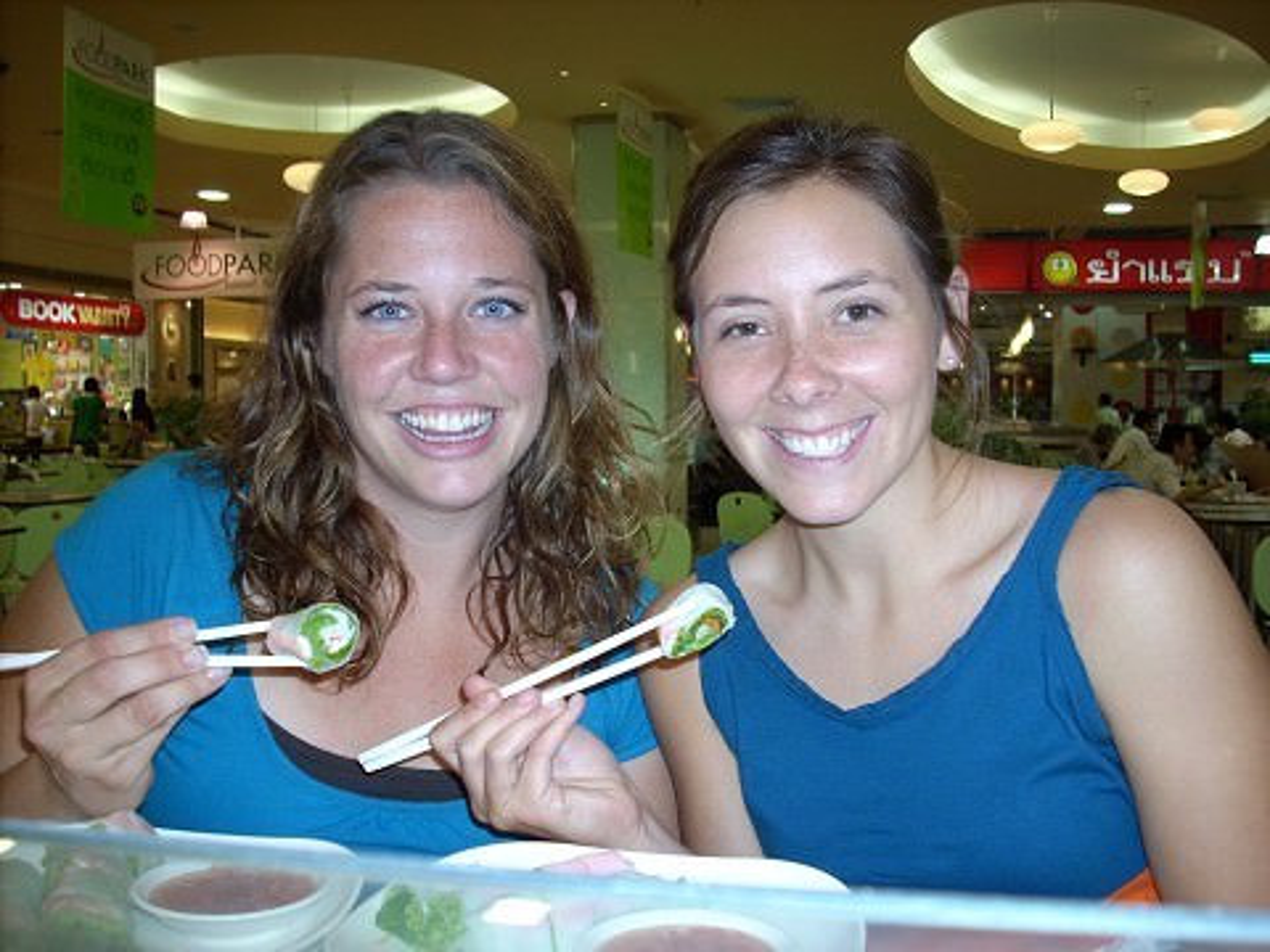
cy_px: 476
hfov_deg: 50.1
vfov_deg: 38.7
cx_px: 635
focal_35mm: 37
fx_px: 1357
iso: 64
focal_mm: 6.2
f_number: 2.8
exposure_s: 1/30
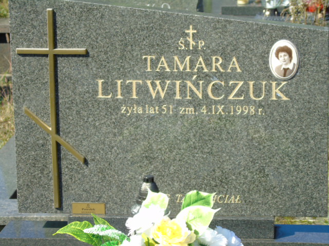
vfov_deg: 12.0
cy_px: 123
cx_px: 164
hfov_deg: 15.9
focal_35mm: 124
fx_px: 1179
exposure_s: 1/250
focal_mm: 22
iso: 80
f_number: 4.6
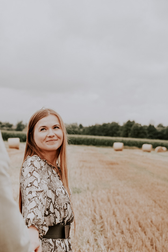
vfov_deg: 30.8
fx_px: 456
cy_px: 150
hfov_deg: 20.6
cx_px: 27
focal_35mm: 65
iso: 100
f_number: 3.2
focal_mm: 37.7
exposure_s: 1/400
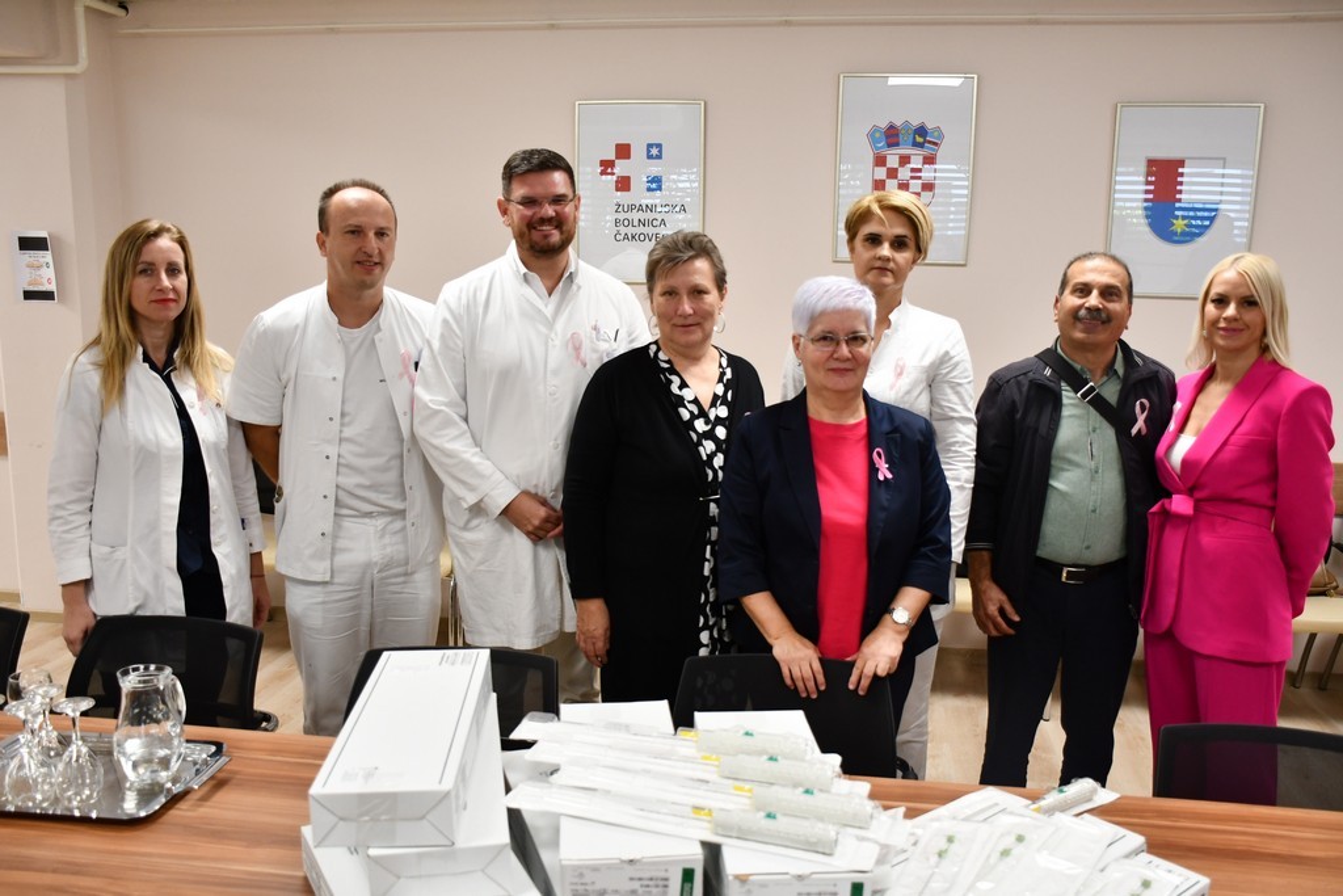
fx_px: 1119
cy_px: 448
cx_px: 672
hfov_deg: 61.9
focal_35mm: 30
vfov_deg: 43.6
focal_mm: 20
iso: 1000
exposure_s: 1/125
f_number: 3.5
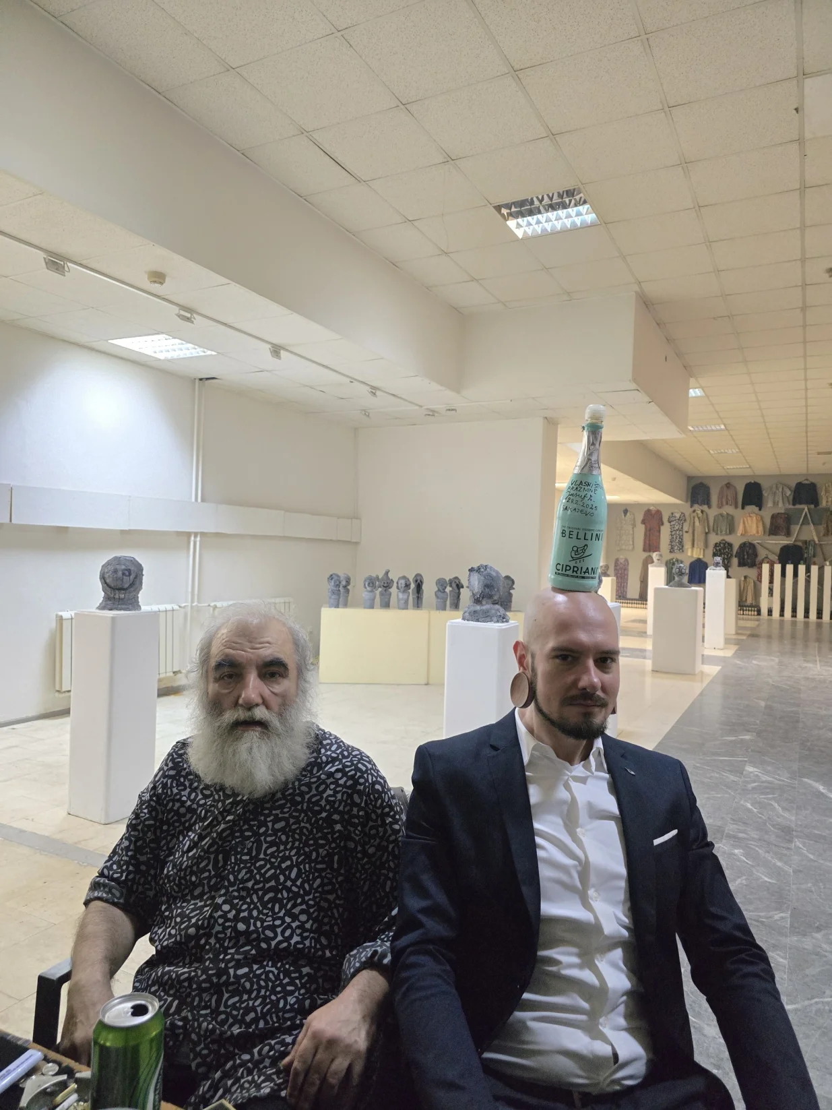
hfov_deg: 58.9
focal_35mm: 23
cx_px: 416
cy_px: 555
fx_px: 737
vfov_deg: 73.9
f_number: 1.7
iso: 1600
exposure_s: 1/100
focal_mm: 6.3
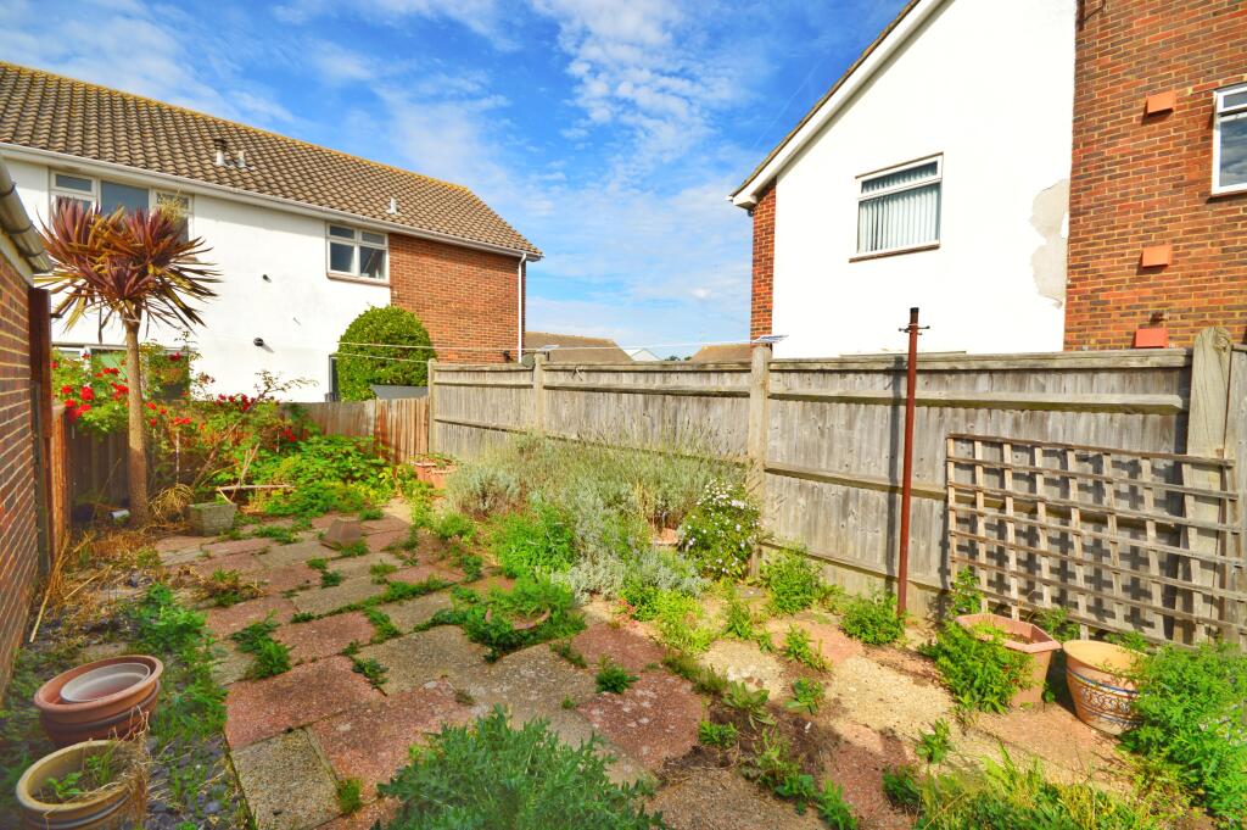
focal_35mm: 15
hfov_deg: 100.4
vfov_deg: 77.2
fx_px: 519
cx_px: 624
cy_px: 415
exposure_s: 1/200
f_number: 8
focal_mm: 10
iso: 100
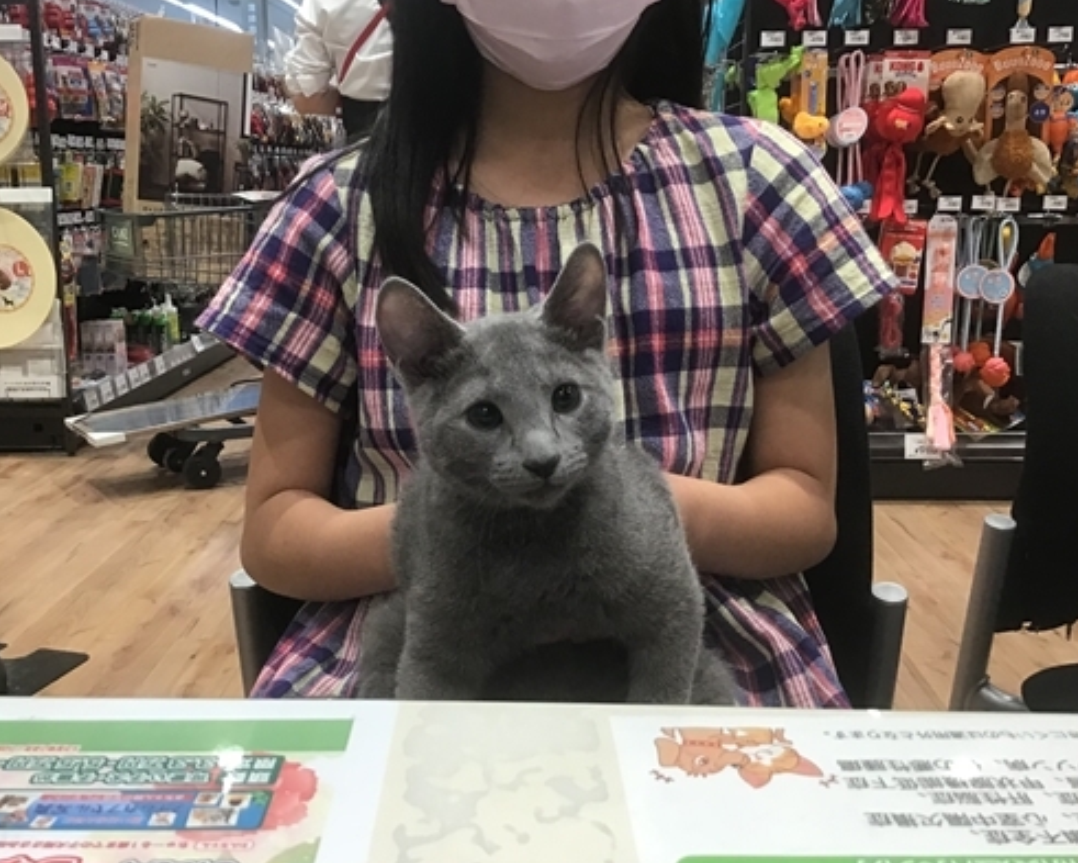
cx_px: 483
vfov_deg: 40.1
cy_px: 424
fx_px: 1181
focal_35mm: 37
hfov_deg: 49.0
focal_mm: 3.3
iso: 40
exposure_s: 1/30
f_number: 2.4
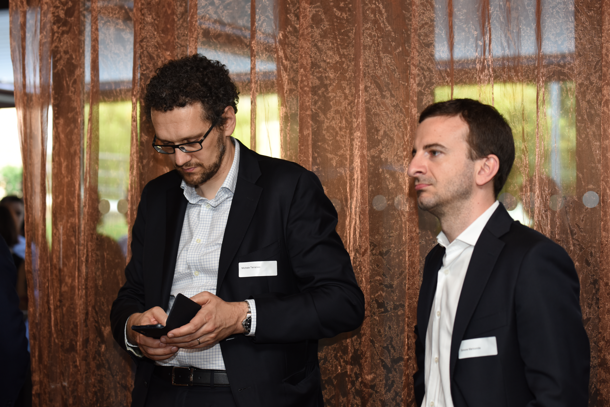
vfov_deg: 16.1
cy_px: 204
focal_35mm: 85
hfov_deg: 23.9
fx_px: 1441
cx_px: 305
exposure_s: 1/80
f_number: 4
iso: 500
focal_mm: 85
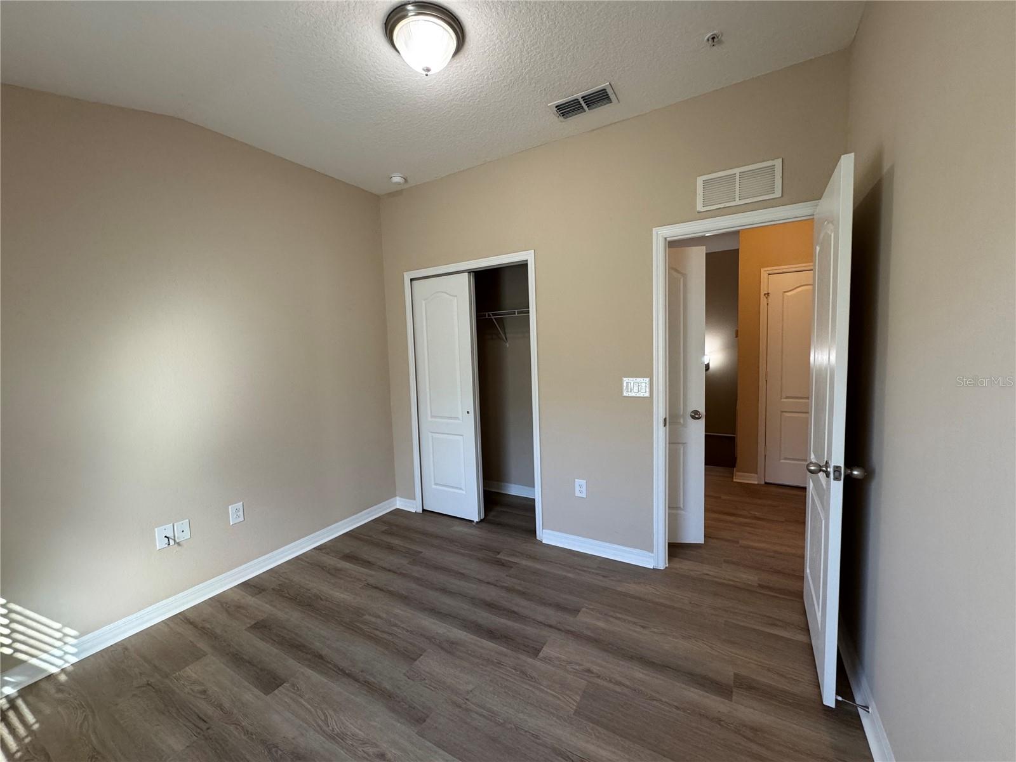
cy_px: 381
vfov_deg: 85.7
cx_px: 508
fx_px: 411
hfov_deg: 102.1
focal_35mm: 14
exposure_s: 1/120
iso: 200
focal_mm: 2.22
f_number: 2.2
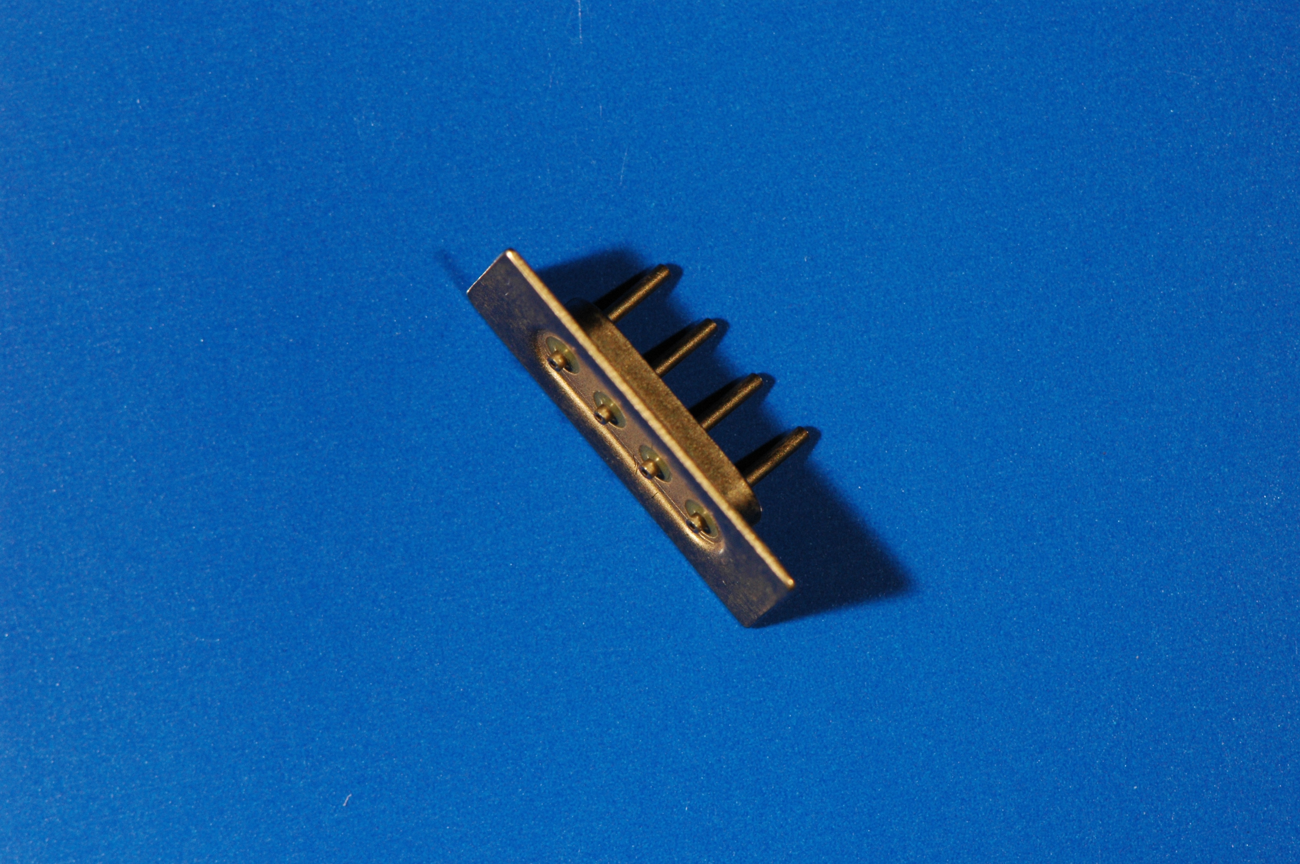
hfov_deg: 13.1
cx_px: 650
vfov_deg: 8.7
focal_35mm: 158
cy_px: 432
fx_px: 5682
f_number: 7.1
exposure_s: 1/400
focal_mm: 105
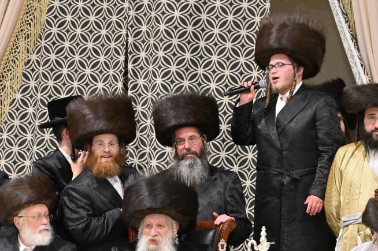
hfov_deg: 6.1
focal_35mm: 340
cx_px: 283
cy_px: 127
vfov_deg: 4.0
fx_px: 3567
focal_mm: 145
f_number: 2.8
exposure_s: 1/200
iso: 500
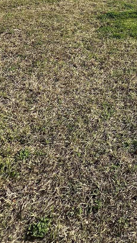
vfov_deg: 40.8
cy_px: -23
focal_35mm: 40
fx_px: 258
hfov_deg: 24.2
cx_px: 198
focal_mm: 1.57
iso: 32
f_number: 1.8
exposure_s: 1/1508
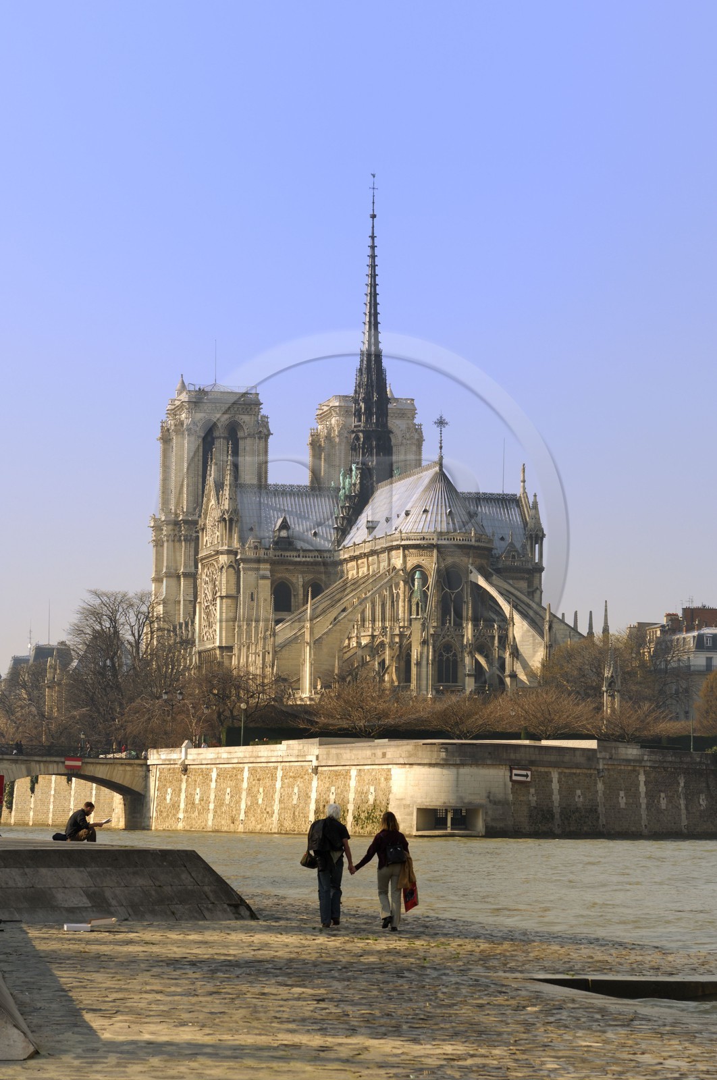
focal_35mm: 105
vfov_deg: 19.5
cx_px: 358
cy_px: 540
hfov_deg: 13.0
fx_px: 3146
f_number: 7.6
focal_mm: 70
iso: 100
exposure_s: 1/160
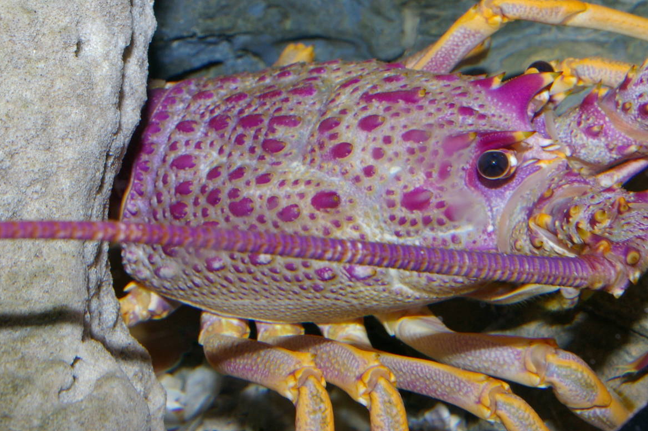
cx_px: 417
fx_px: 1217
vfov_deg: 20.0
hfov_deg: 29.7
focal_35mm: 68
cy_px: 137
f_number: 16
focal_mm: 33
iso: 400
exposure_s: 1/45
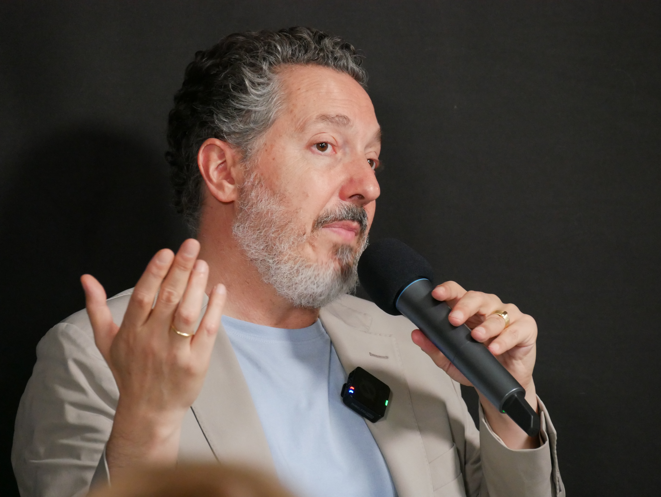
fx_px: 5349
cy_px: 248
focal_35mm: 280
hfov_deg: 7.1
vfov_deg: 5.3
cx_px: 330
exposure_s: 1/30
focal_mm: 140
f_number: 5.6
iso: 3200
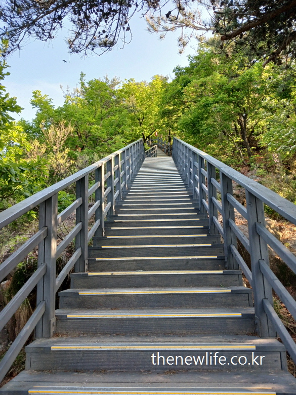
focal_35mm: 27
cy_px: 198
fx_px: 308
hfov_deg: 51.4
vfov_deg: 65.3
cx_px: 148
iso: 32
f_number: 1.8
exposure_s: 1/100
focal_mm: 4
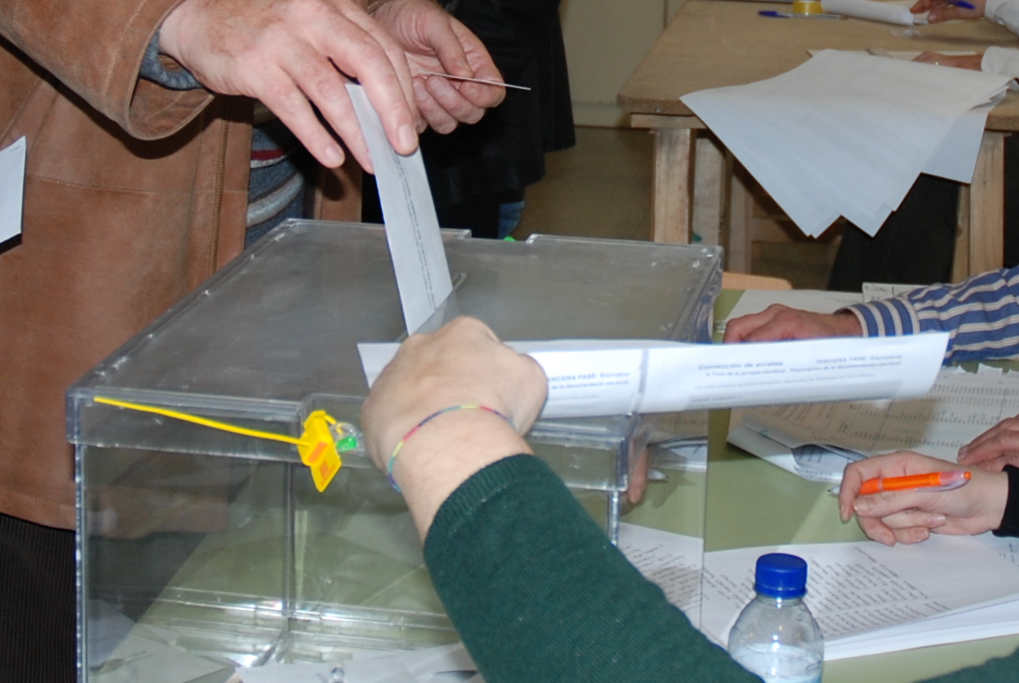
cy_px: -34
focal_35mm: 94
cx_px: 558
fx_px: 2665
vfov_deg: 14.3
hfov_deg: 21.6
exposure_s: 1/60
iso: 200
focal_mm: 22
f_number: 3.8
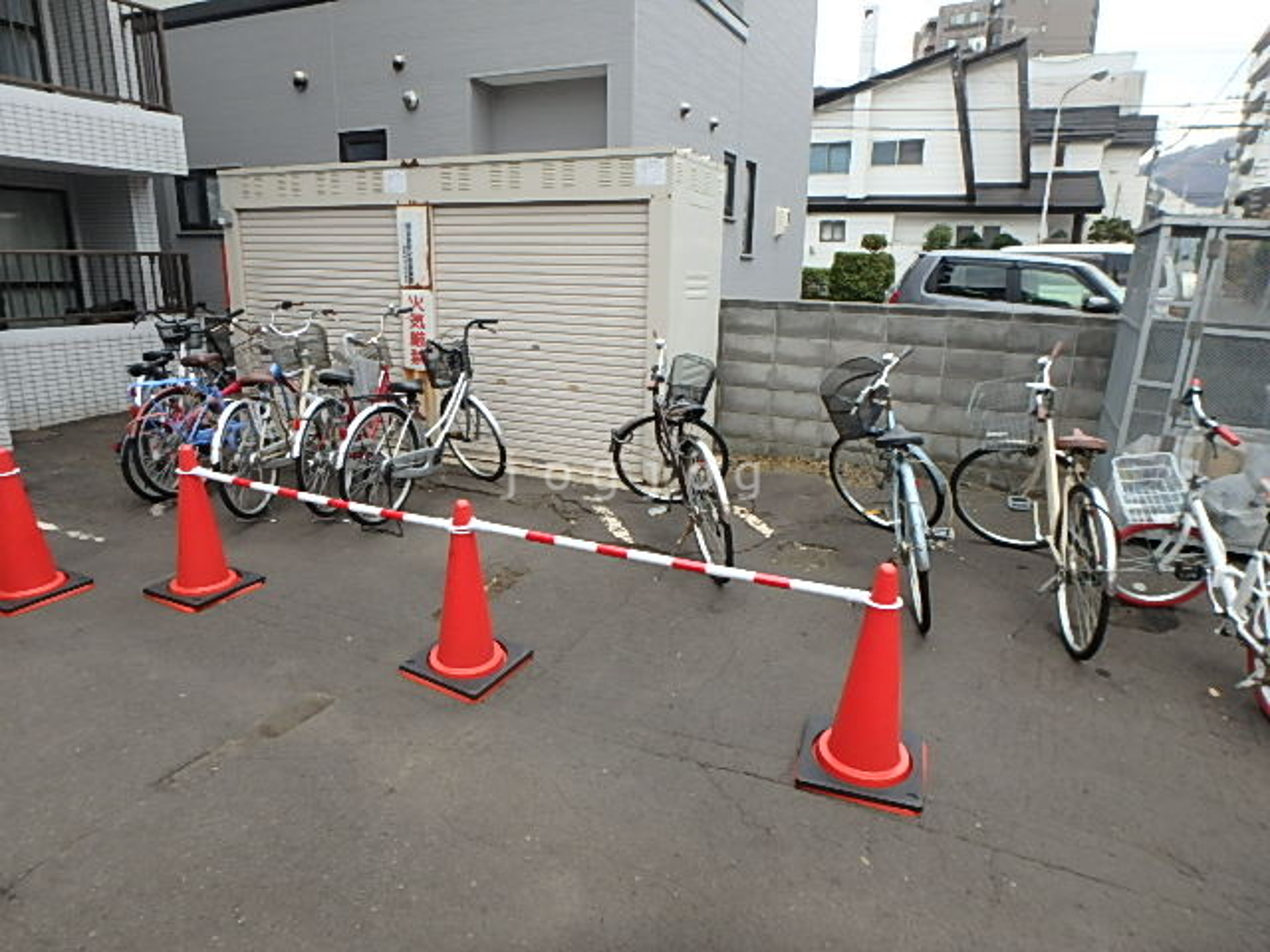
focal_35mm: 21
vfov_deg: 63.4
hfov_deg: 79.0
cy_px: 476
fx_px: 770
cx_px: 635
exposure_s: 1/60
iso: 200
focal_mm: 3.7
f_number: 3.5
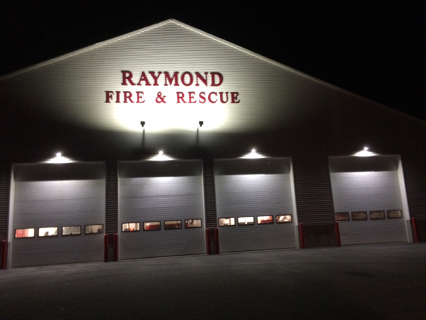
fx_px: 357
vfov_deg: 48.2
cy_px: 160
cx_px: 213
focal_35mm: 29
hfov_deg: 61.7
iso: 400
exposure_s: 1/15
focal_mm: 4.15
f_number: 2.2
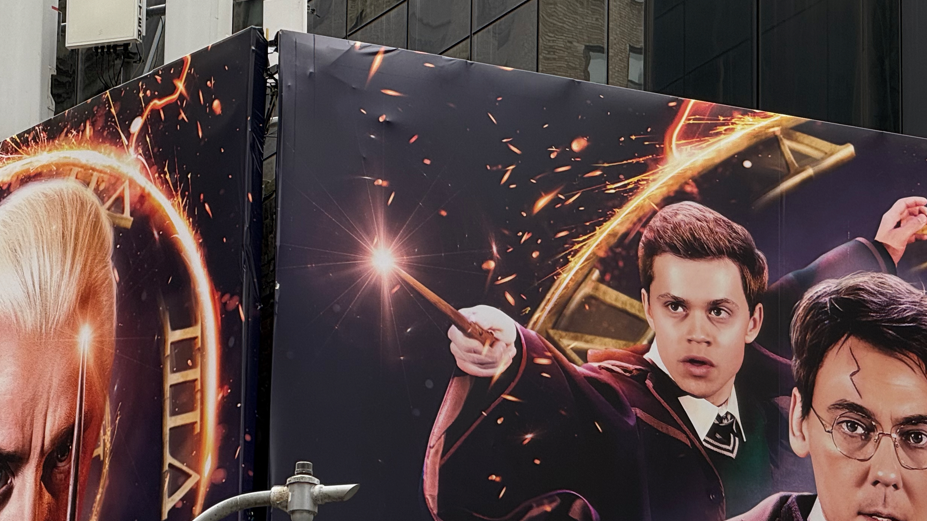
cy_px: 339
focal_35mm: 214
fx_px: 5261
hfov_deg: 10.1
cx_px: 686
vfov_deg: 5.7
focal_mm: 15.66
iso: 50
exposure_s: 1/309
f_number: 2.8
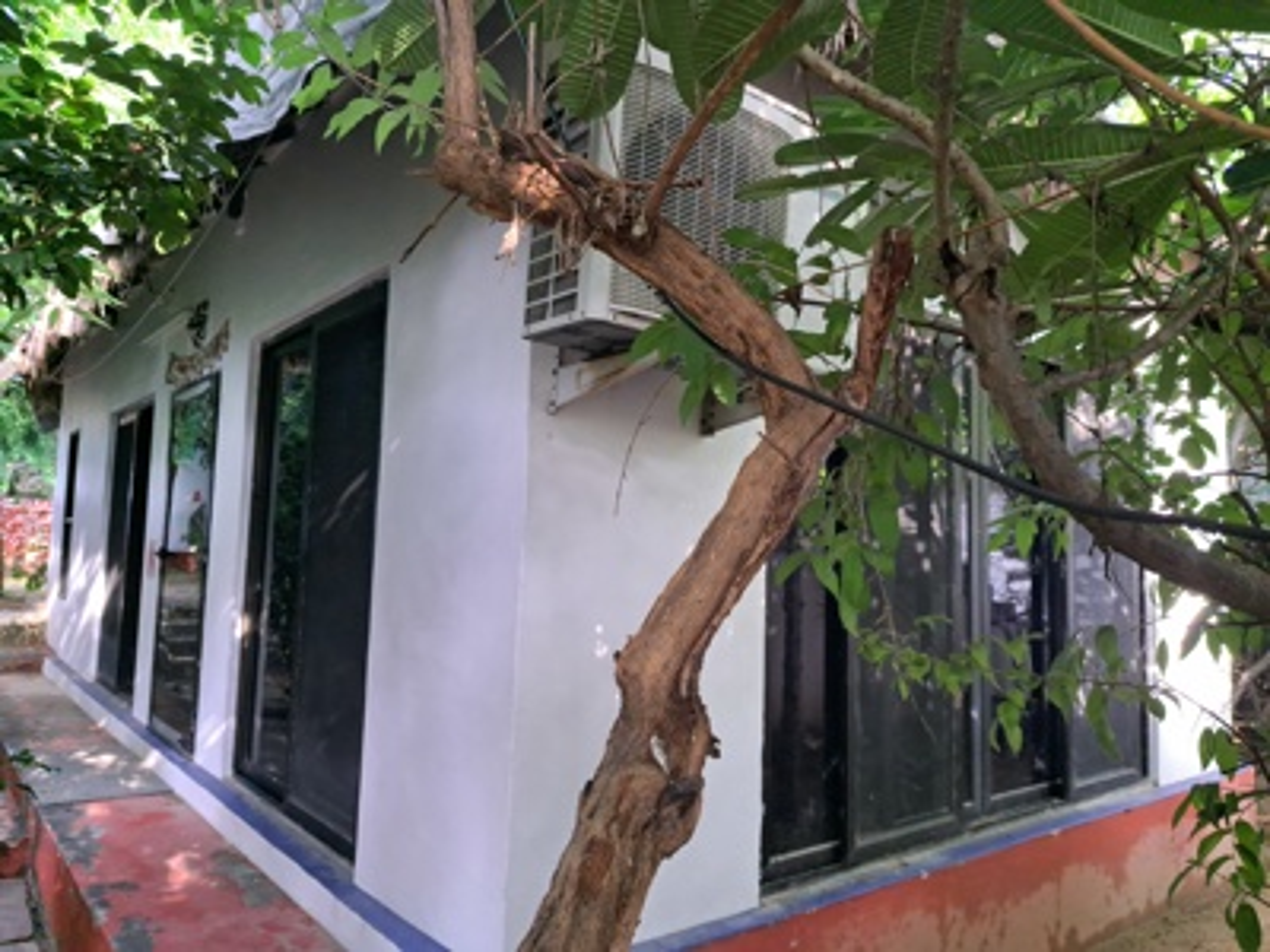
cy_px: 476
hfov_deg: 71.6
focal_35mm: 24
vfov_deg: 56.8
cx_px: 635
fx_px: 881
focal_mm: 5.23
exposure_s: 1/50
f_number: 1.8
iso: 160
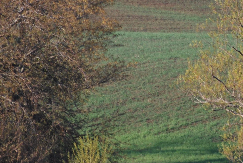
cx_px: 242
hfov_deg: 1.7
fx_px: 8421
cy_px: 72
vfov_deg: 1.1
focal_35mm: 1246
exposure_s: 1/500
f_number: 5.6
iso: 250
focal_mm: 300
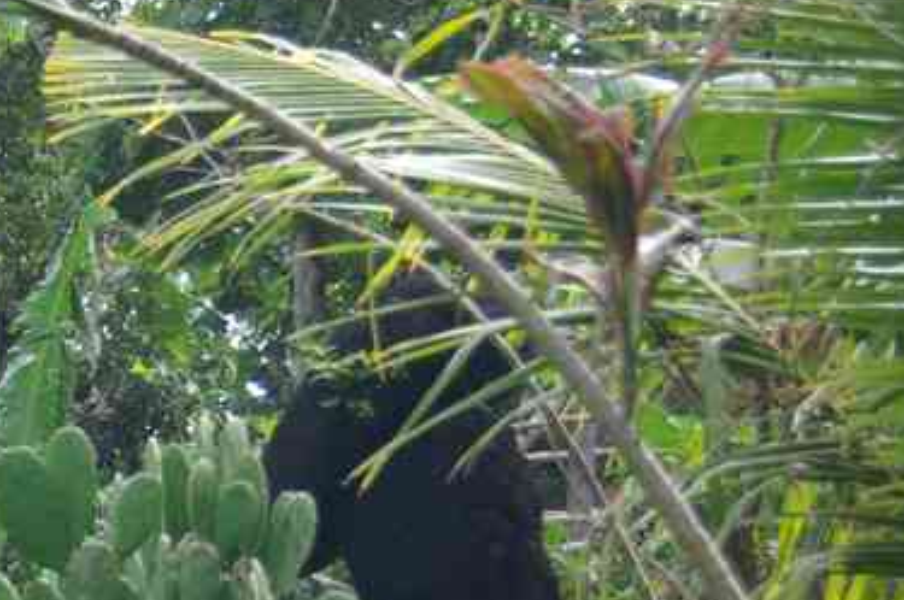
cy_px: 689
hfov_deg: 11.7
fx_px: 4288
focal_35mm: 171
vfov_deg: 7.9
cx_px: -251
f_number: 4.5
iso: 100
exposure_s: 1/90
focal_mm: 42.5
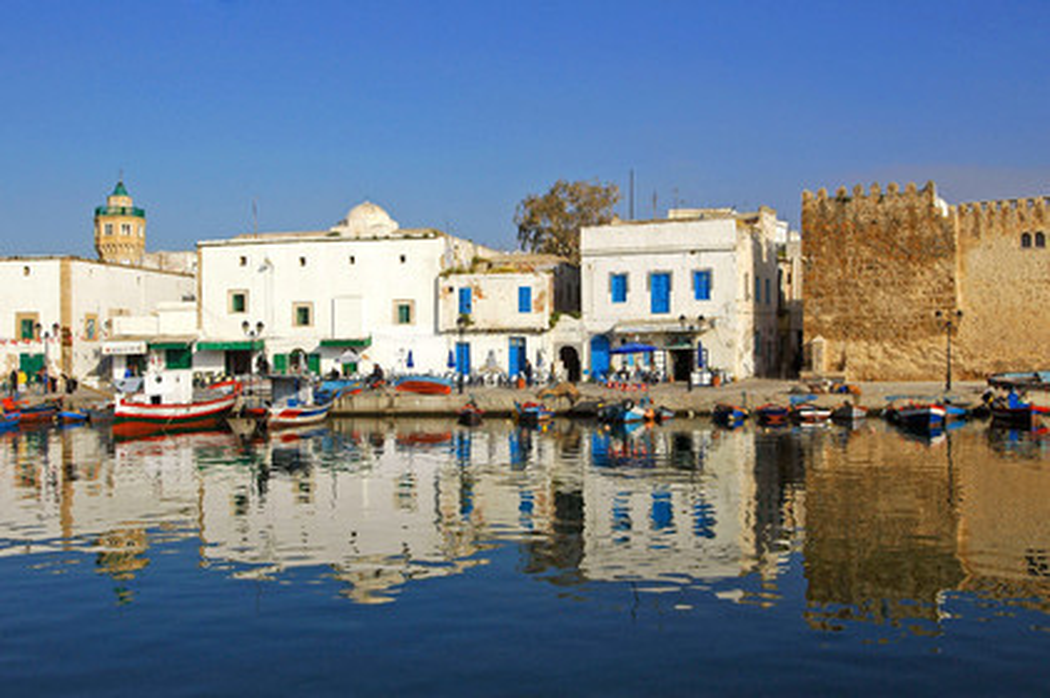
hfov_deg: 51.3
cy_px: 349
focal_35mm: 38
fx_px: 1093
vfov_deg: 35.4
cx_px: 525
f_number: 11
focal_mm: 25
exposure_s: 1/500
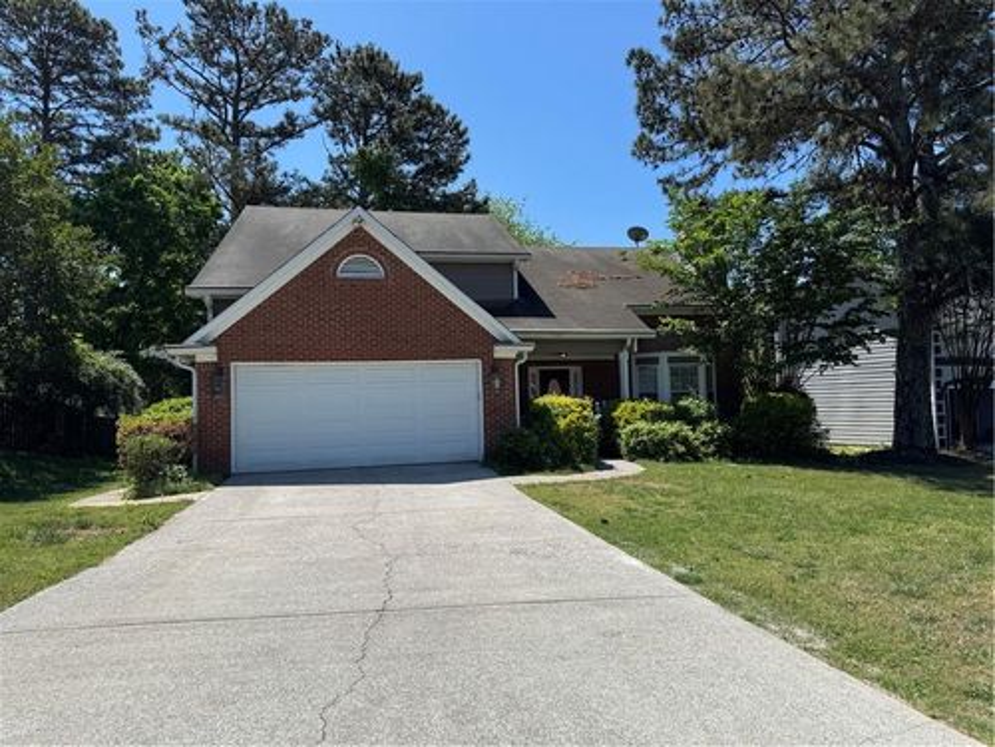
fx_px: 690
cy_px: 374
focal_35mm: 24
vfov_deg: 56.8
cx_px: 498
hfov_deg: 71.6
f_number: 1.78
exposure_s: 1/4950
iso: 80
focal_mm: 6.76
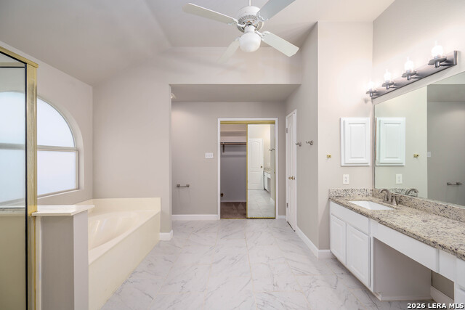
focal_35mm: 14
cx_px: 232
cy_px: 155
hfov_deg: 104.2
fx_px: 181
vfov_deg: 81.2
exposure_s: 1/100
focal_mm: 14
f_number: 7.1
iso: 400
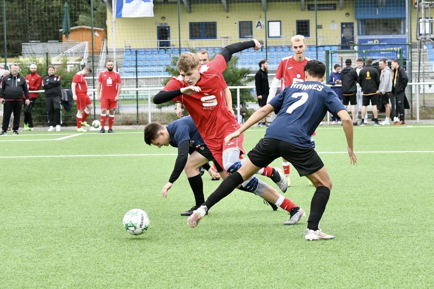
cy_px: 144
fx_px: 1229
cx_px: 217
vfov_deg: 13.4
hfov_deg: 20.0
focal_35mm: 102
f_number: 8
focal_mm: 102
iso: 6400
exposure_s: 1/1600
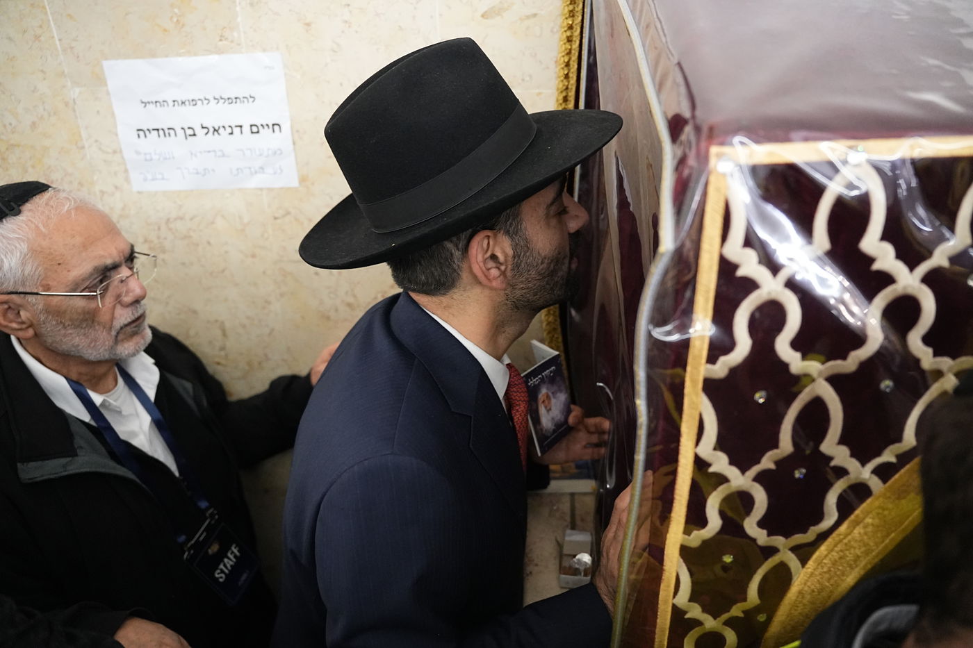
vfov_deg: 53.1
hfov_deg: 73.8
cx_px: 486
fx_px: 649
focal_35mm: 24
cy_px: 324
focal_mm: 24
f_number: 2.8
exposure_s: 1/320
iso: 6400
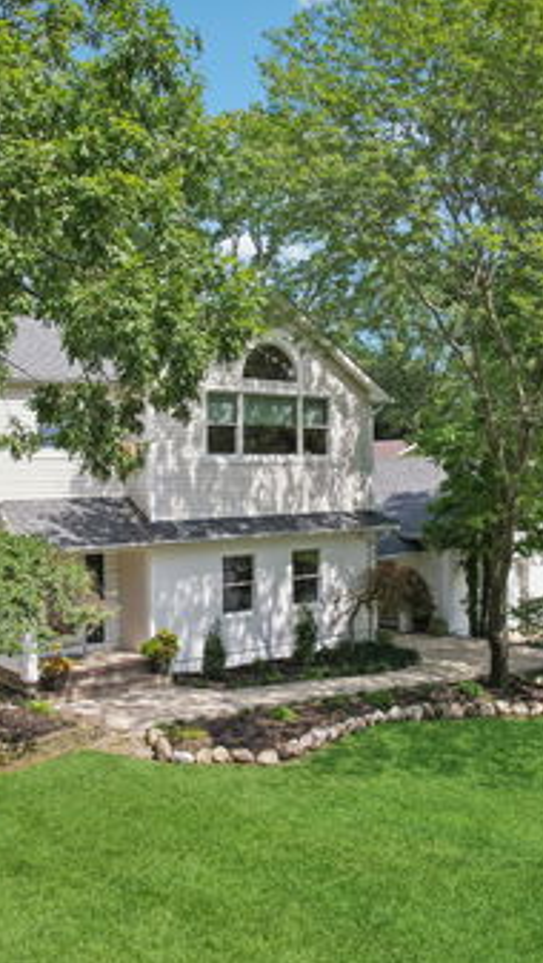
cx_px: 243
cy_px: 482
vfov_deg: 56.6
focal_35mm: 35
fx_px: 894
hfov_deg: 33.7
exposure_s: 1/730
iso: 100
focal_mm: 8.38
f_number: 2.8
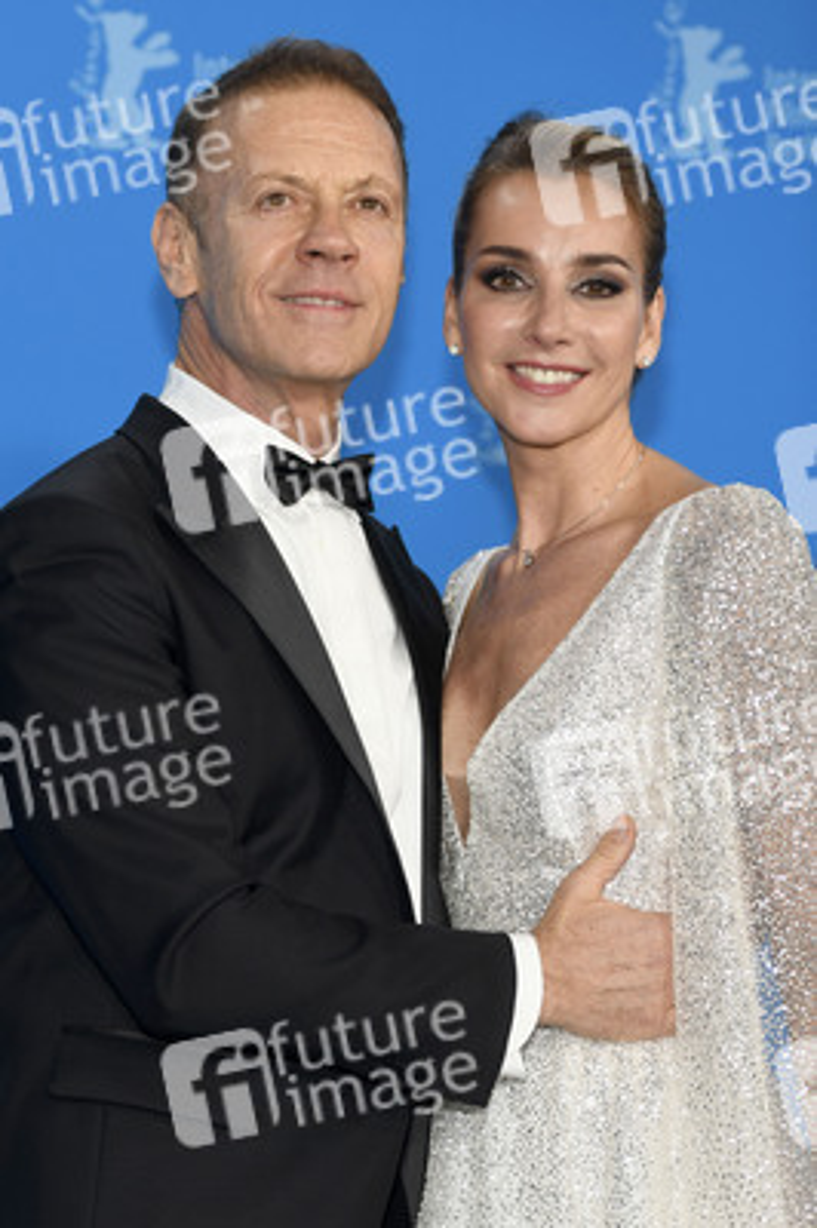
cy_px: 614
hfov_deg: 14.4
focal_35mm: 95
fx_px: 3239
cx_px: 408
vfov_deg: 21.5
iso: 640
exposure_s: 1/400
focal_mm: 95
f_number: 4
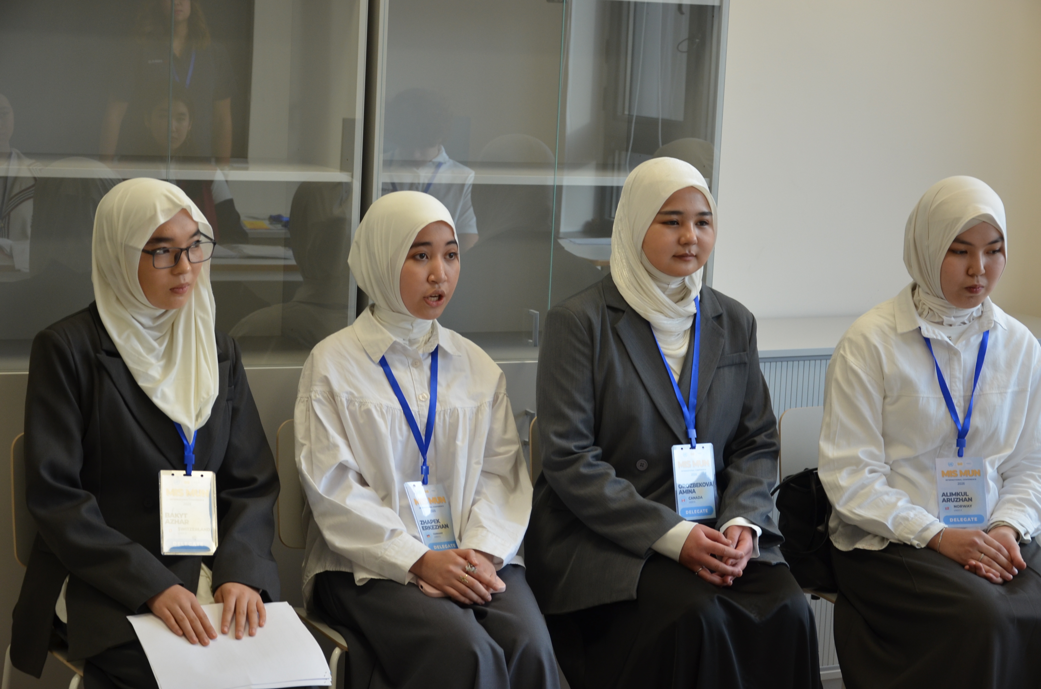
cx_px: 520
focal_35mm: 75
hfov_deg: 27.0
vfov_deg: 18.1
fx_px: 2164
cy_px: 344
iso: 400
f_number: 5
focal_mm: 50
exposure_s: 1/80
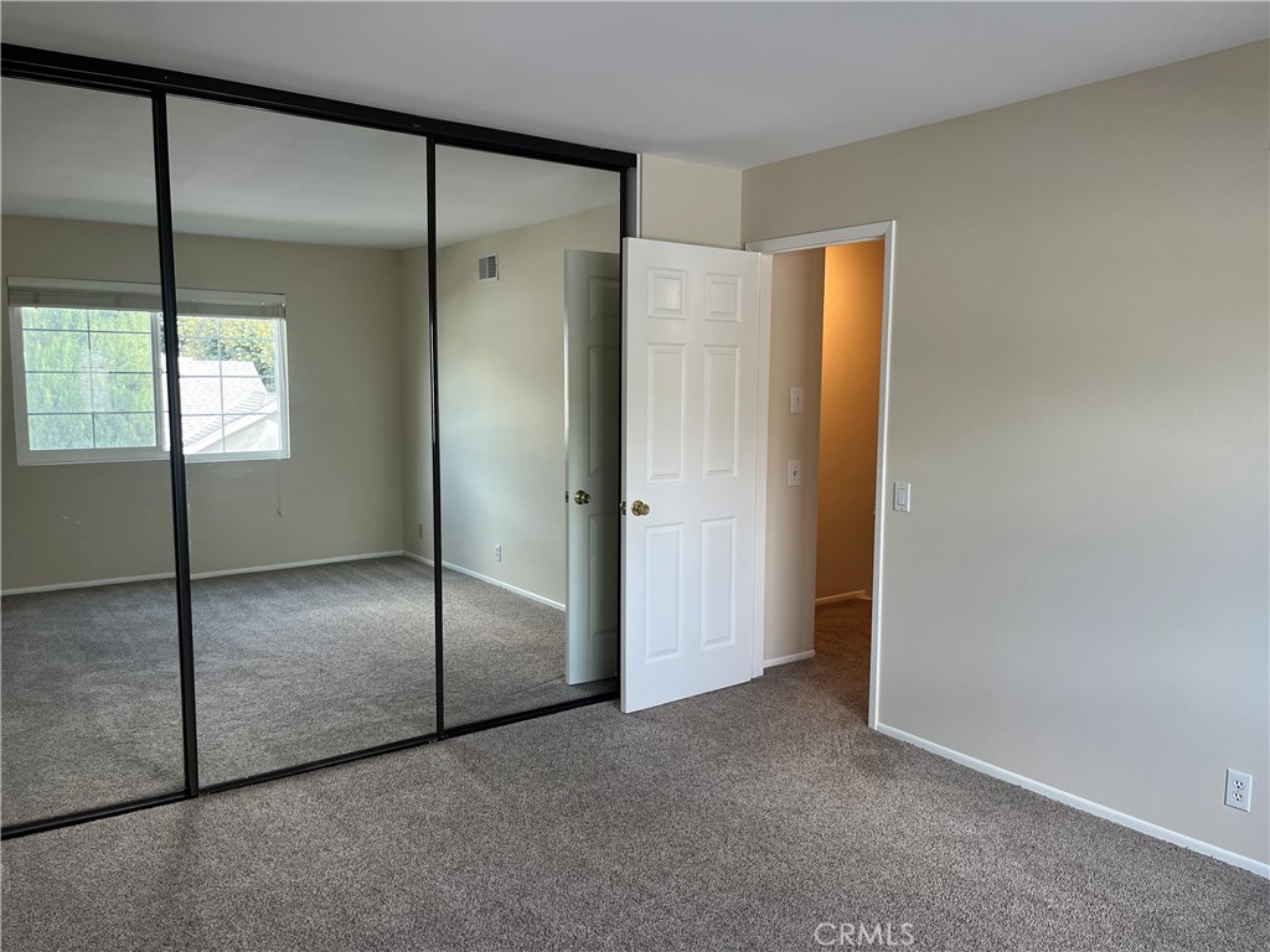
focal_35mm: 26
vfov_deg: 53.1
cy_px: 476
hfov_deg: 67.3
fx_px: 954
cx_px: 635
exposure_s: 1/120
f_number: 1.6
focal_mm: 5.1
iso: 100
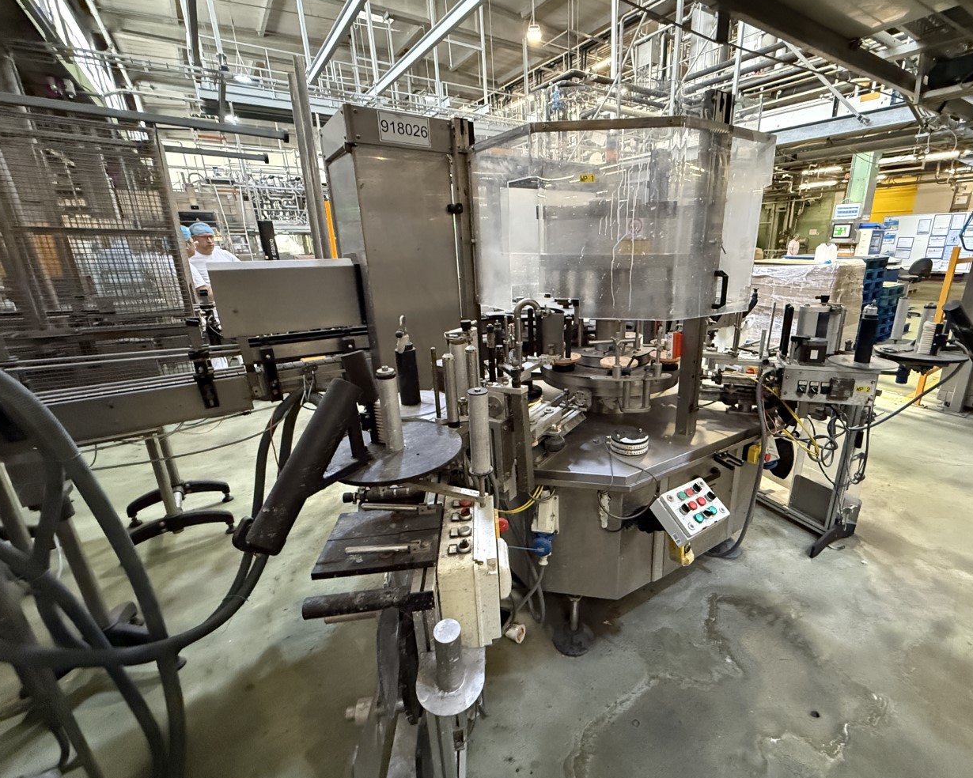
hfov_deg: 92.4
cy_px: 395
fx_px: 461
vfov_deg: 80.4
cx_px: 559
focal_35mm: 16
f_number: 2.2
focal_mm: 2.22
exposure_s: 1/50
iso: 1000
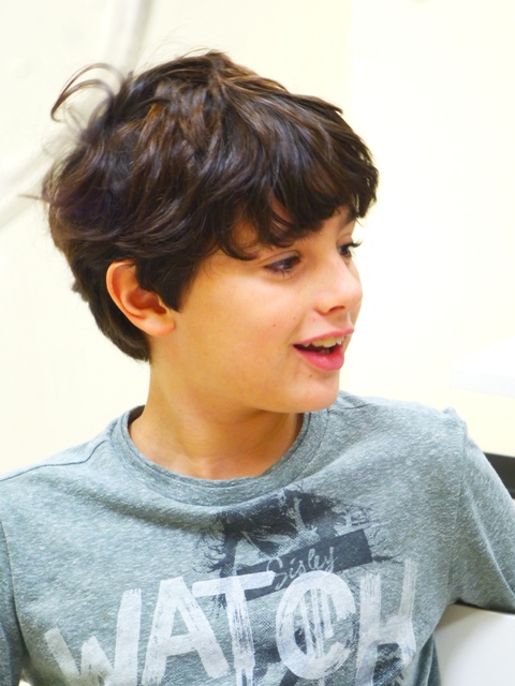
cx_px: 258
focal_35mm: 142
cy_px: 343
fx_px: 2817
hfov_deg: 10.4
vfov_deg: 13.9
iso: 400
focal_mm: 25.5
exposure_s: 1/10
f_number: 5.3
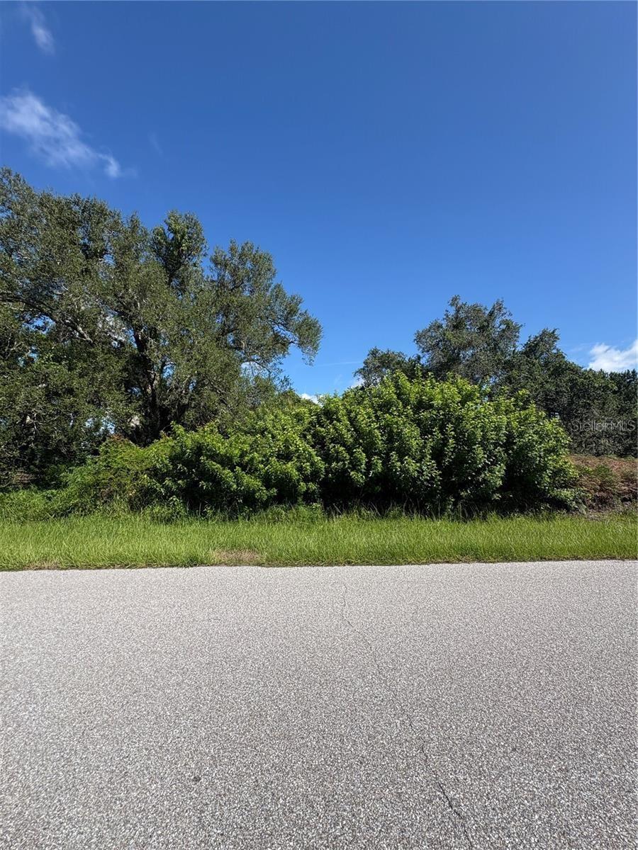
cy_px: 425
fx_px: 344
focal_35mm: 14
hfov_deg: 85.7
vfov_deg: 102.1
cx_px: 319
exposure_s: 1/1370
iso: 40
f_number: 2.2
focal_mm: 2.22
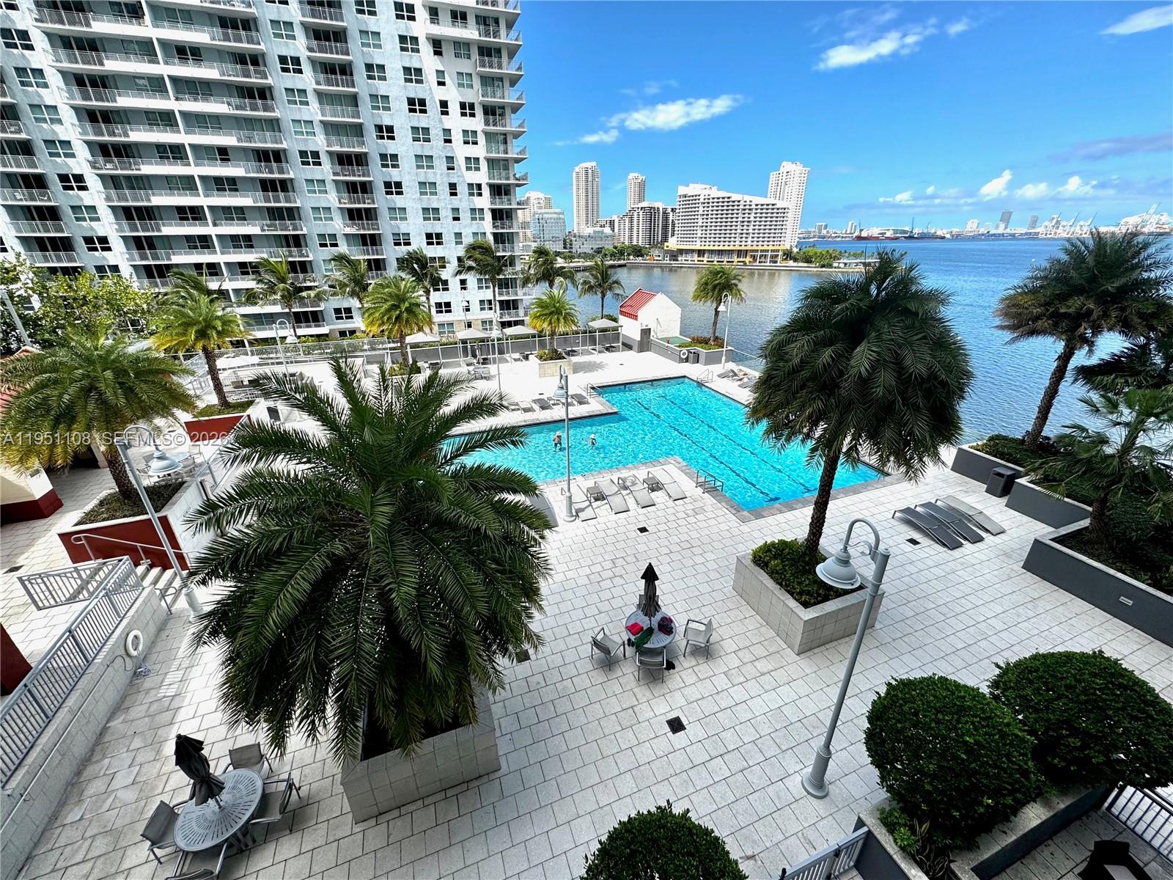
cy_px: 440
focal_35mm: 14
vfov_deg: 85.7
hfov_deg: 102.1
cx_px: 586
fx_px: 474
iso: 50
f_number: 2.2
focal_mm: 2.22
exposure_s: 1/1789
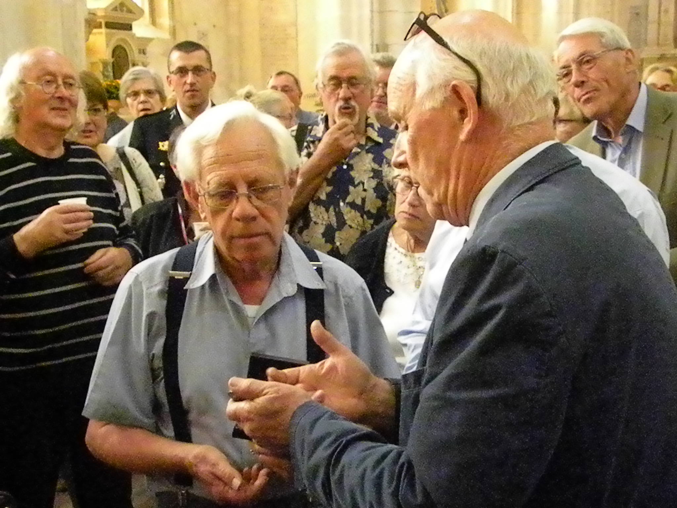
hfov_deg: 37.5
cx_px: 338
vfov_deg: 28.6
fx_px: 997
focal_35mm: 51
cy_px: 254
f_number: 3.5
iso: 6400
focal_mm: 9.2
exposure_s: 1/32
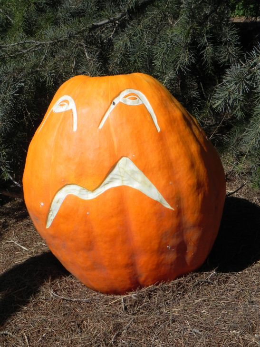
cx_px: 130
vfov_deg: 33.2
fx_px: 581
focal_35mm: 58
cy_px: 174
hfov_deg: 25.2
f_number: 8
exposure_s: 1/723
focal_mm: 10.3
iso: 160
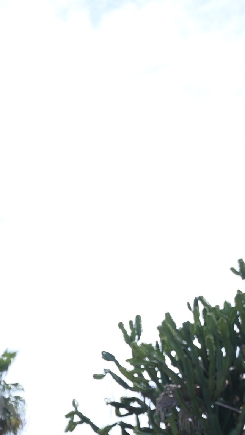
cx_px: -193
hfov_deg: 12.0
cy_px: 665
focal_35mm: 93
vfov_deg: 19.7
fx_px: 1071
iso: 100
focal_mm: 26.5
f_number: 3.5
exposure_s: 1/800
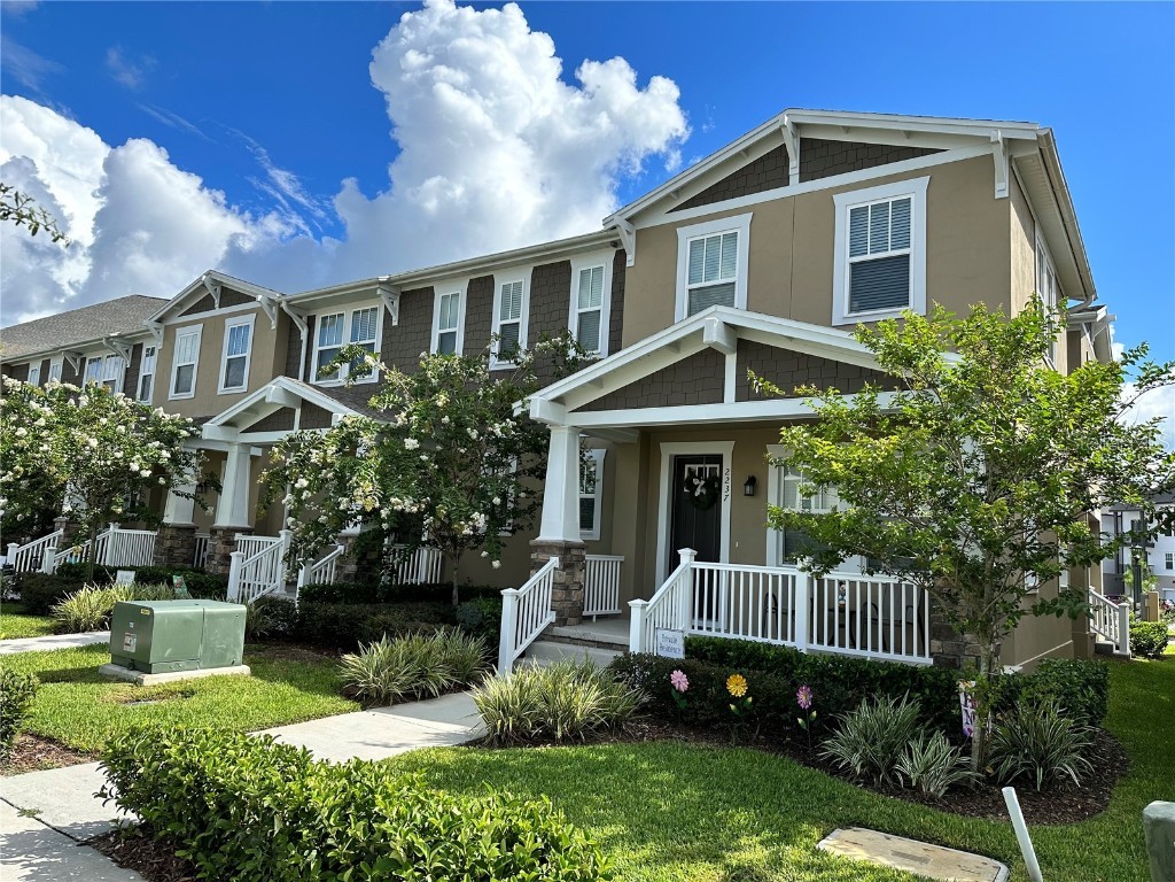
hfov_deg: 71.6
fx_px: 815
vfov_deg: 56.8
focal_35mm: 24
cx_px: 588
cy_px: 441
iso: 80
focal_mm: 6.86
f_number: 1.78
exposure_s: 1/3472
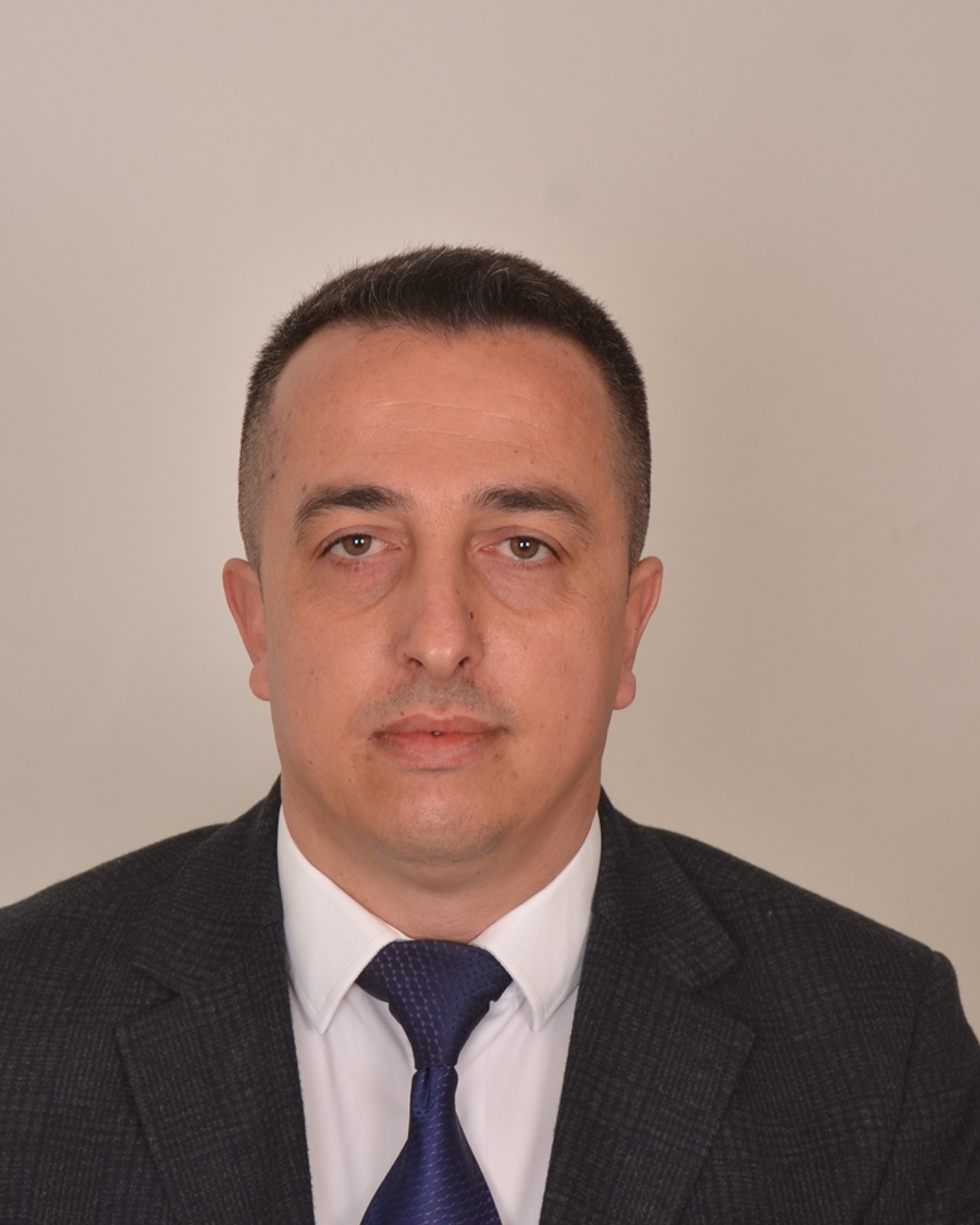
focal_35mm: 144
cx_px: 447
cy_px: 706
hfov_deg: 10.7
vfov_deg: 13.4
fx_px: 5219
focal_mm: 66
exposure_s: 1/50
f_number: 8
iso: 160
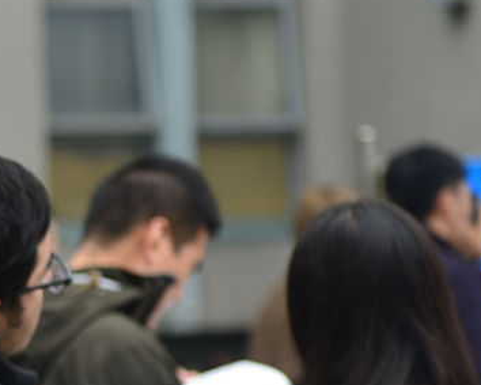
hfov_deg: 8.5
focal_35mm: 223
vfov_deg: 6.9
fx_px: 3174
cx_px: -162
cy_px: 351
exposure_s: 1/80
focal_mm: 70
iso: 160
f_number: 2.8
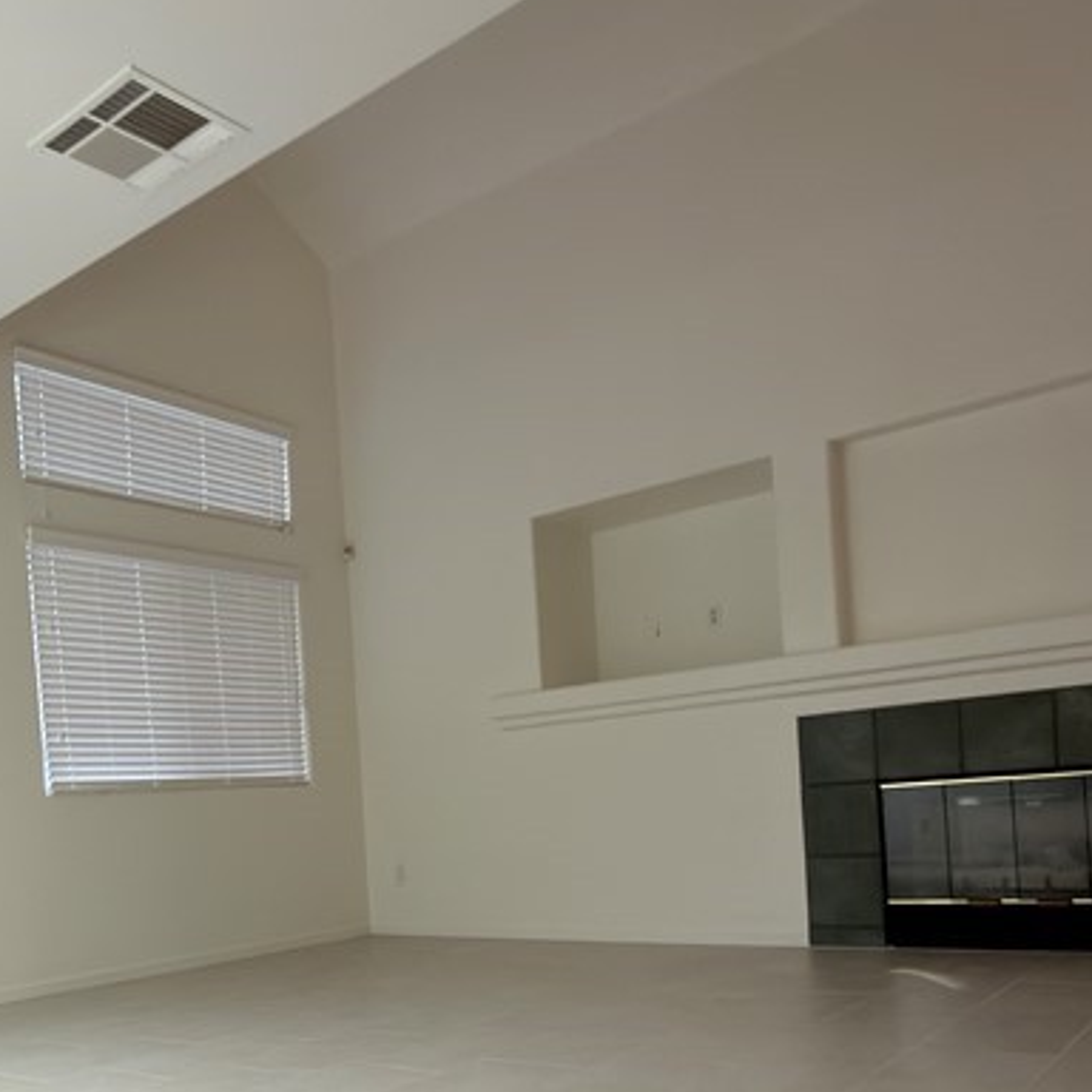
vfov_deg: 47.5
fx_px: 1178
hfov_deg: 46.9
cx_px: 208
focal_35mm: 33
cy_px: 842
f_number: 2.2
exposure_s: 1/30
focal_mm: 2.22
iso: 64
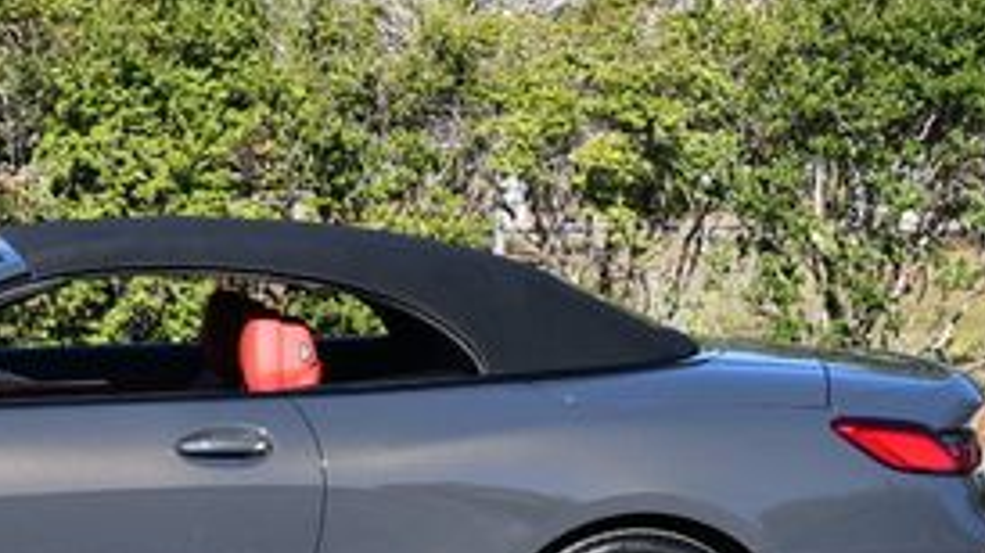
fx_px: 3578
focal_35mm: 137
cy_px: 219
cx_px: 43
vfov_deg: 8.8
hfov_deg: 15.4
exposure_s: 1/250
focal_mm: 28
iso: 110
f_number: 8
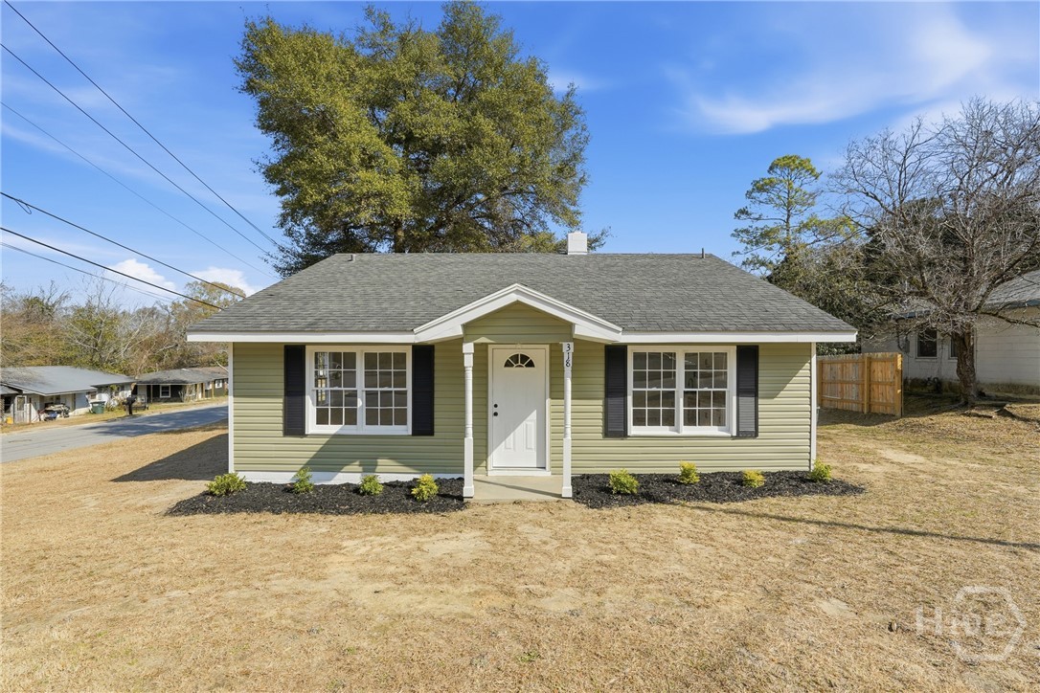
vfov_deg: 73.7
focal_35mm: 16
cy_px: 346
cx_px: 520
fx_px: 462
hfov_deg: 96.7
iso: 320
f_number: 9
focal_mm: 16
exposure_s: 1/4000
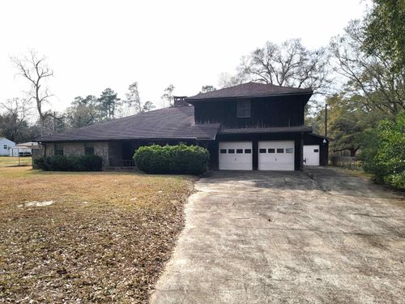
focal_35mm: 24
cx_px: 202
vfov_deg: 56.8
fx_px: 281
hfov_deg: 71.6
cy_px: 152
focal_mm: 6.7
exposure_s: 1/1218
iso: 16
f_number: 1.8
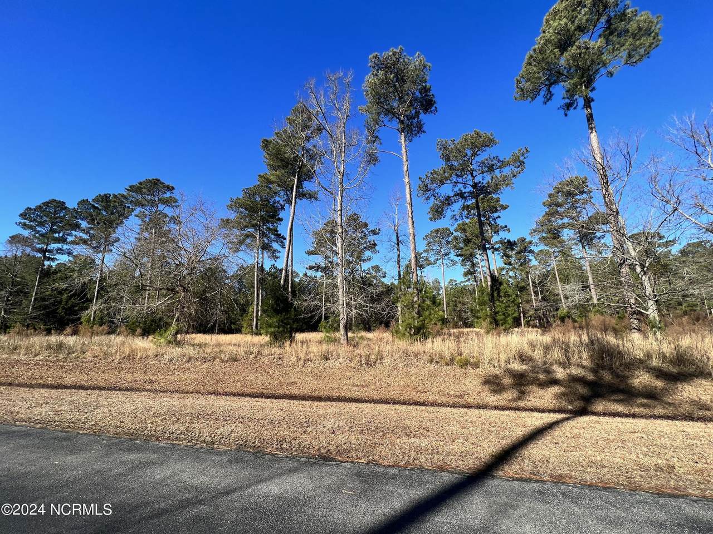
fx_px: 268
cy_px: 267
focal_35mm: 13
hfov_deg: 106.2
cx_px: 356
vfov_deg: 89.9
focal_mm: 1.57
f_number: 1.8
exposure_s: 1/1014
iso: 32
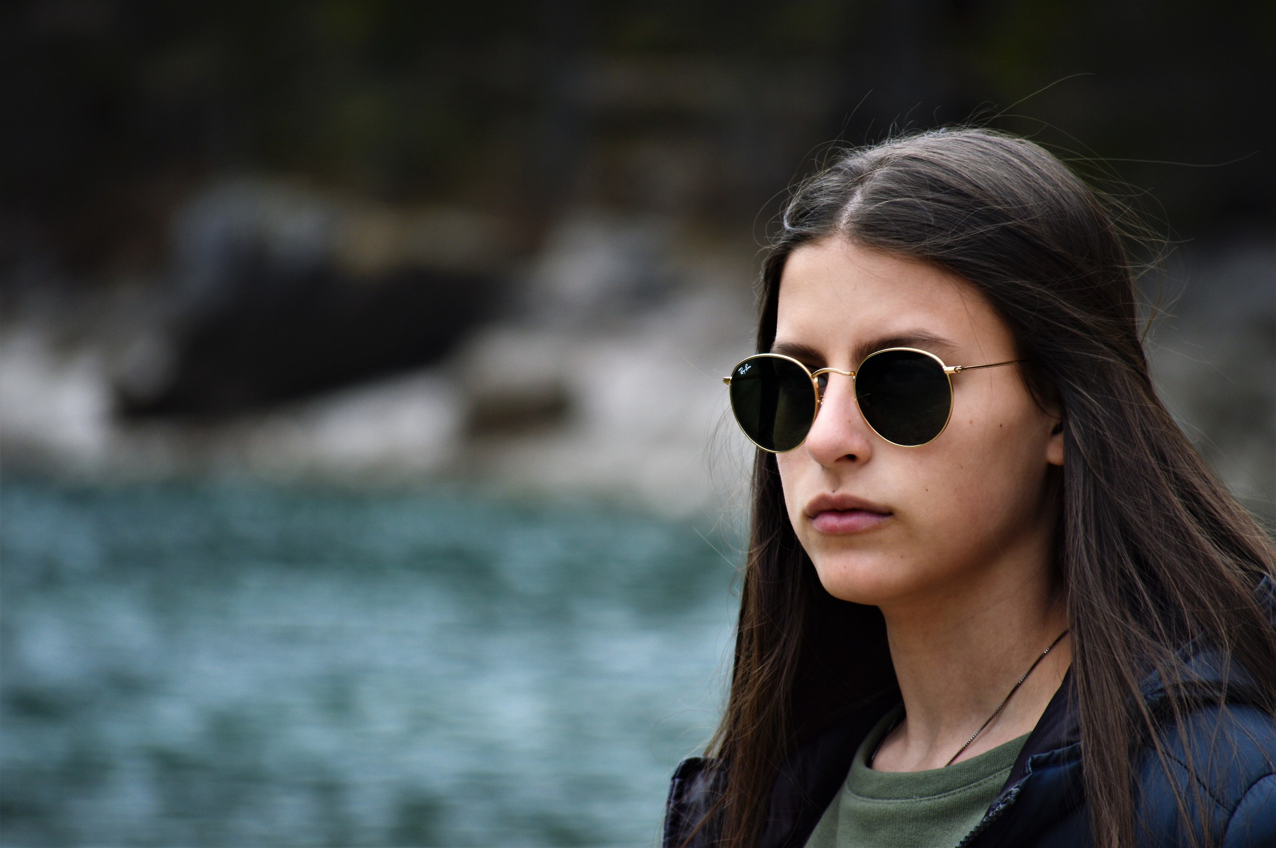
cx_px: 638
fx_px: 10622
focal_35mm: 300
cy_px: 424
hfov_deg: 6.9
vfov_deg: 4.6
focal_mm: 200
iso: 100
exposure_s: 1/400
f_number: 5.6
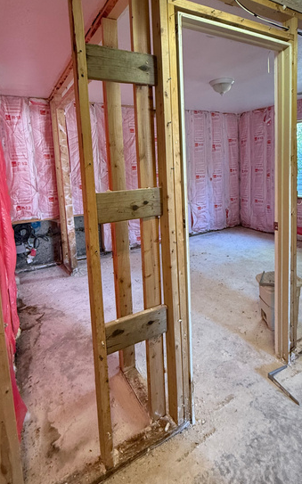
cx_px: 182
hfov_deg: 56.8
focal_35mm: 21
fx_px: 277
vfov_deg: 81.2
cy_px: 190
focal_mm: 2.22
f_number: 2.2
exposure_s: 1/60
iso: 400
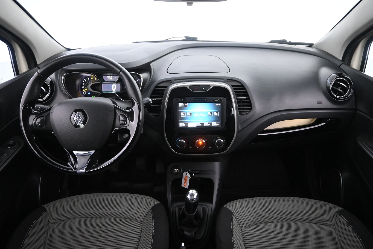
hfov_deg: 73.7
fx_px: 249
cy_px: 124
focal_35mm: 24
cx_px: 186
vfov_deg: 53.1
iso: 3200
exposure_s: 1/30
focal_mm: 16
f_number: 3.5
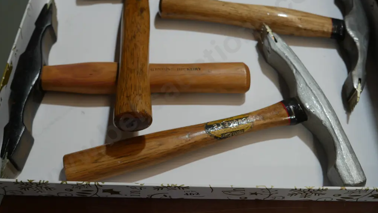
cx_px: 188
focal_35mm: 42
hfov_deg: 48.4
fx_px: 421
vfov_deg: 28.2
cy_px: 77
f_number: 4.1
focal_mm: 19
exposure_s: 1/125
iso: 200
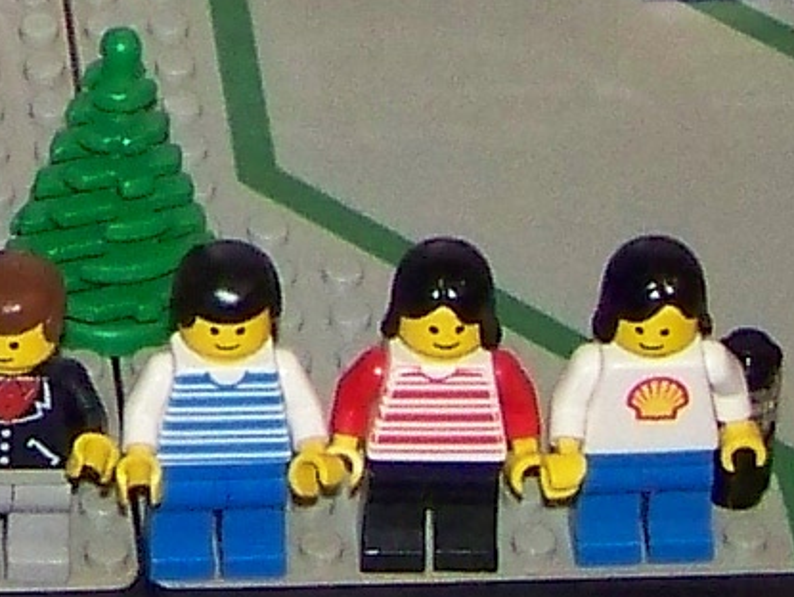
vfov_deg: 5.1
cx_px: -517
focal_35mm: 281
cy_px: -798
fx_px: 6451
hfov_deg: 6.9
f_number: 2.8
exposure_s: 1/30
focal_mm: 6.3
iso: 200
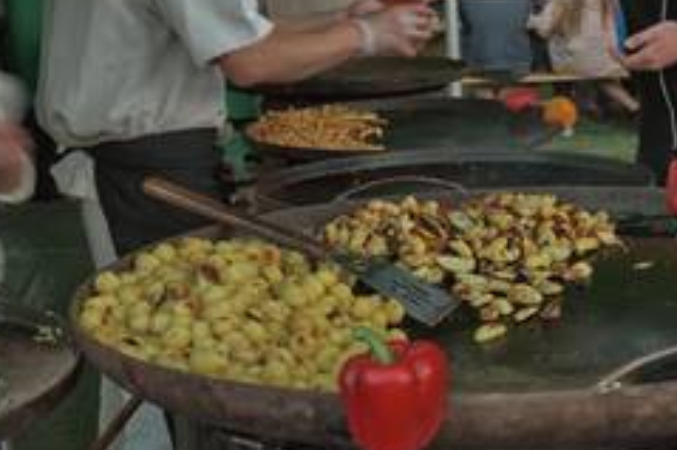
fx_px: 1447
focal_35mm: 77
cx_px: 530
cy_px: 253
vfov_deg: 17.7
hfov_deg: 25.9
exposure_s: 1/13
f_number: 5.6
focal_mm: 46
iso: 320
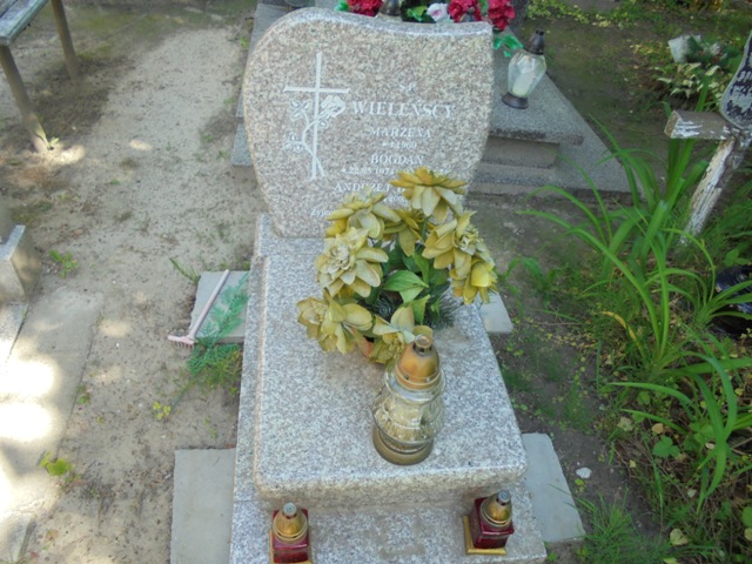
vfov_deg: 53.1
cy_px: 282
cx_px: 376
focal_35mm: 26
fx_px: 565
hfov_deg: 67.3
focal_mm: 4.6
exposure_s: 1/100
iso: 100
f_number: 3.5
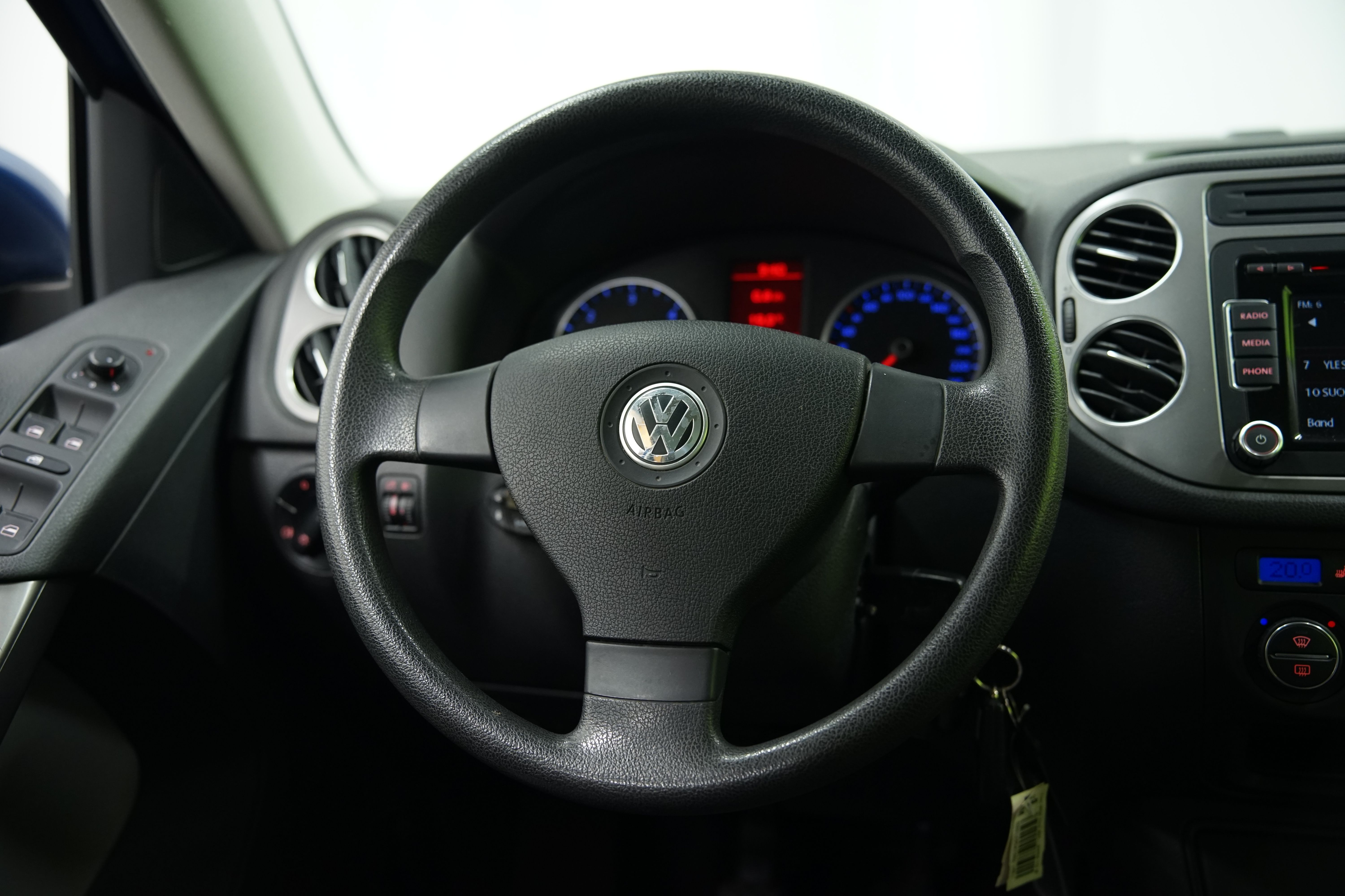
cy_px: 448
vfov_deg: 35.1
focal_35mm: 38
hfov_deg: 50.7
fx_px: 1420
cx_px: 672
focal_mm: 38
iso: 1250
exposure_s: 1/40
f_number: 2.8
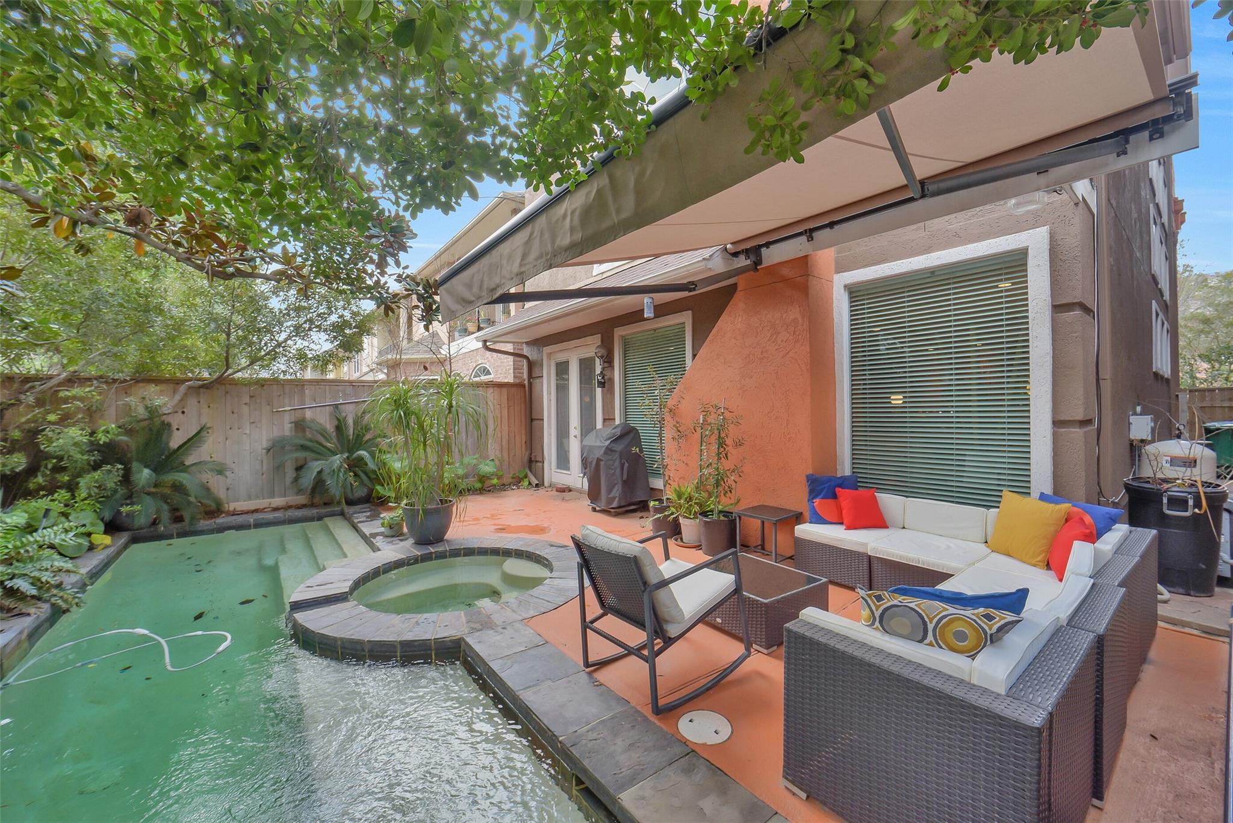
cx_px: 616
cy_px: 412
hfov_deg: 104.2
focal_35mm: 14
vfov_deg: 81.2
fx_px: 480
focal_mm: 14
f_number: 11
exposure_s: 1/80
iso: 500
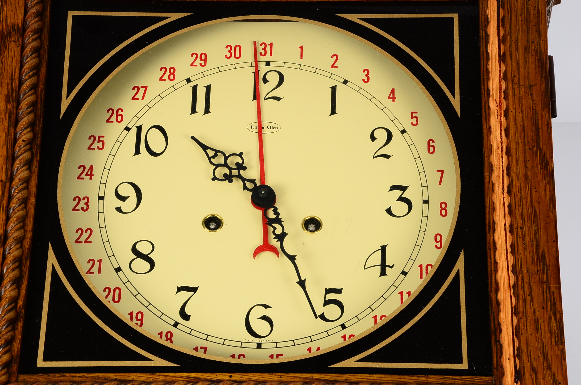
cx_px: 290
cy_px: 192
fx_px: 2174
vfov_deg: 10.1
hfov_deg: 15.2
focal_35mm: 135
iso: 100
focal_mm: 90
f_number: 14
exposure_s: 1/160
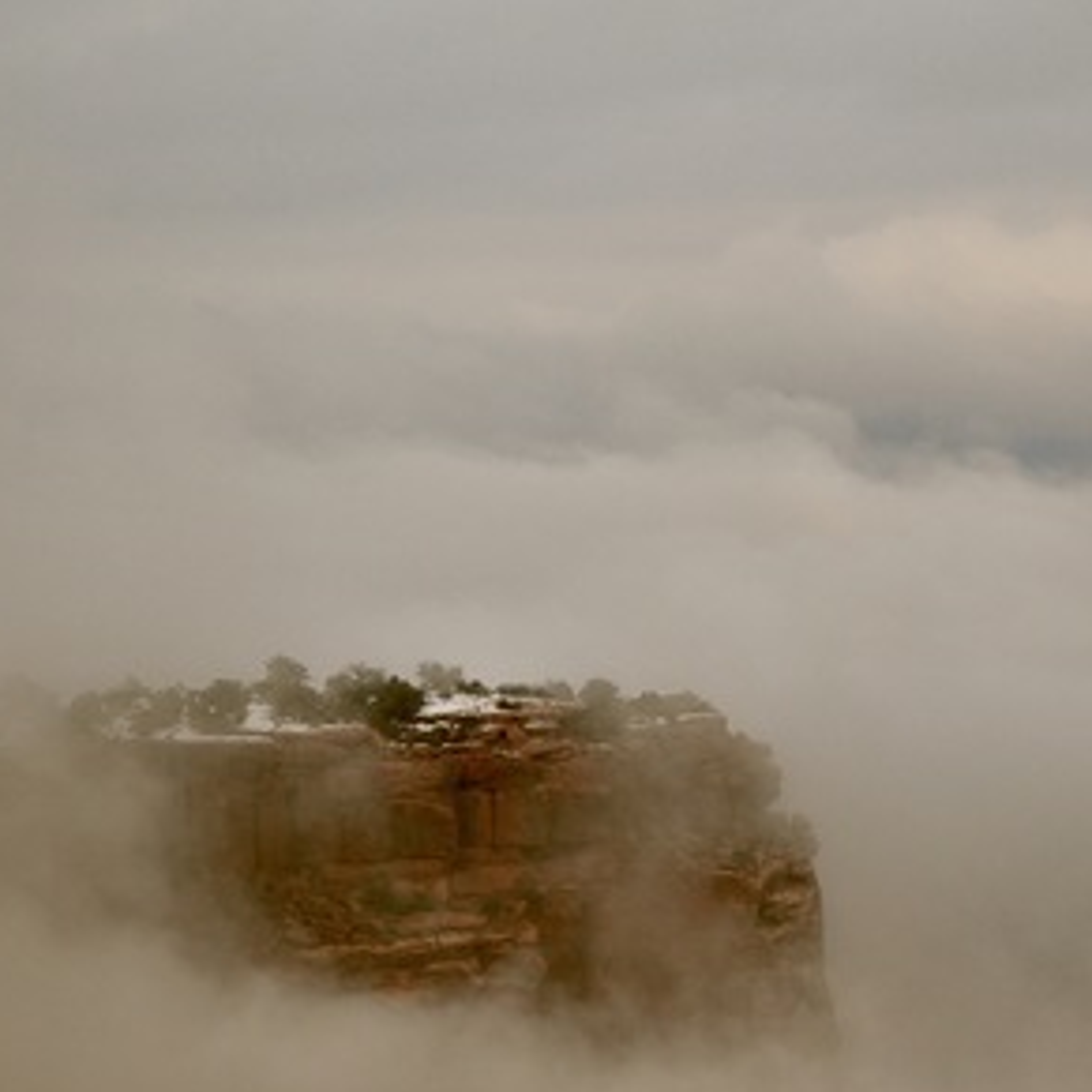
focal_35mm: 197
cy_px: 445
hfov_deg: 8.8
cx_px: 1017
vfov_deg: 8.9
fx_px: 7027
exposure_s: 1/1000
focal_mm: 75
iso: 200
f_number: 8
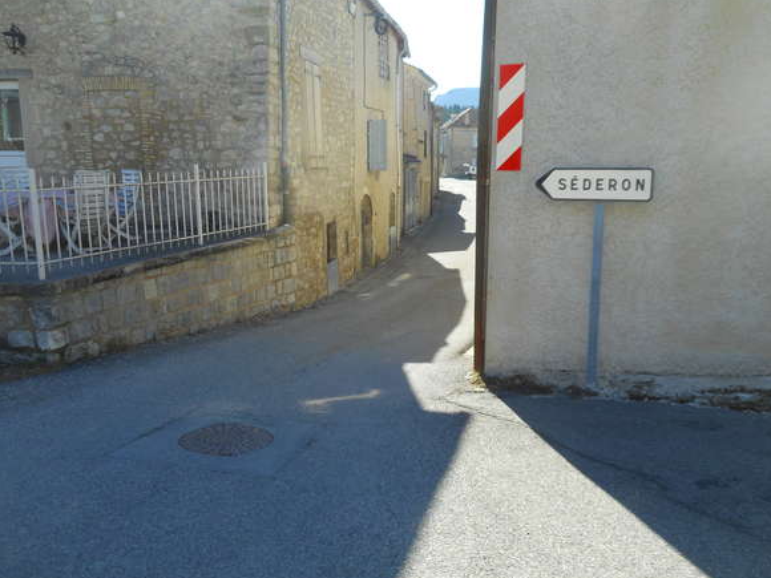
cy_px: 291
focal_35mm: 30
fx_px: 668
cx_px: 396
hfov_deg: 60.0
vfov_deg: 46.8
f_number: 4
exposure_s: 1/320
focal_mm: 5.2
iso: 80
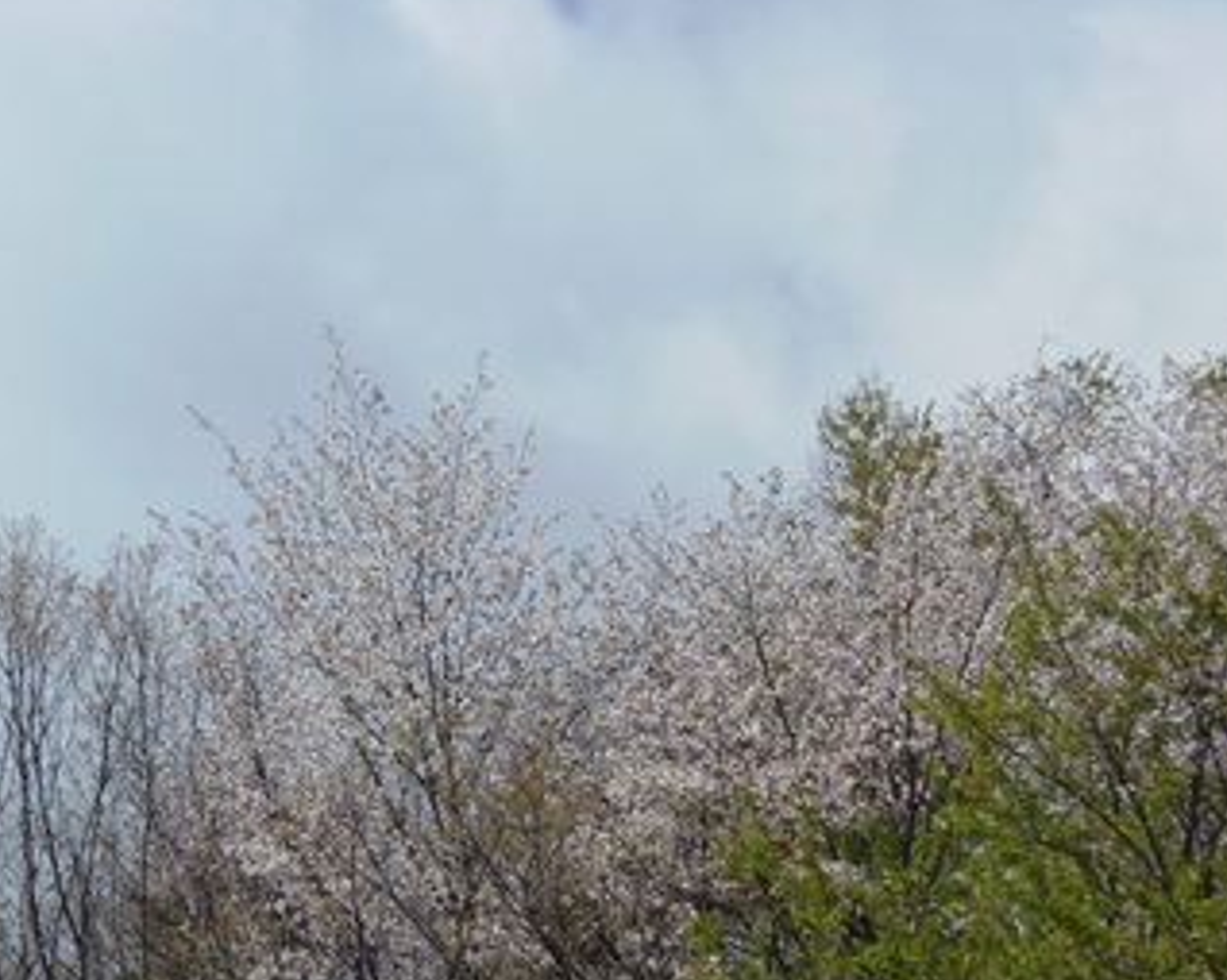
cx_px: 644
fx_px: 6460
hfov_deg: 10.8
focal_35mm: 178
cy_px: 696
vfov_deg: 8.7
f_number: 4.5
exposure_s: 1/800
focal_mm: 21.4
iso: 64
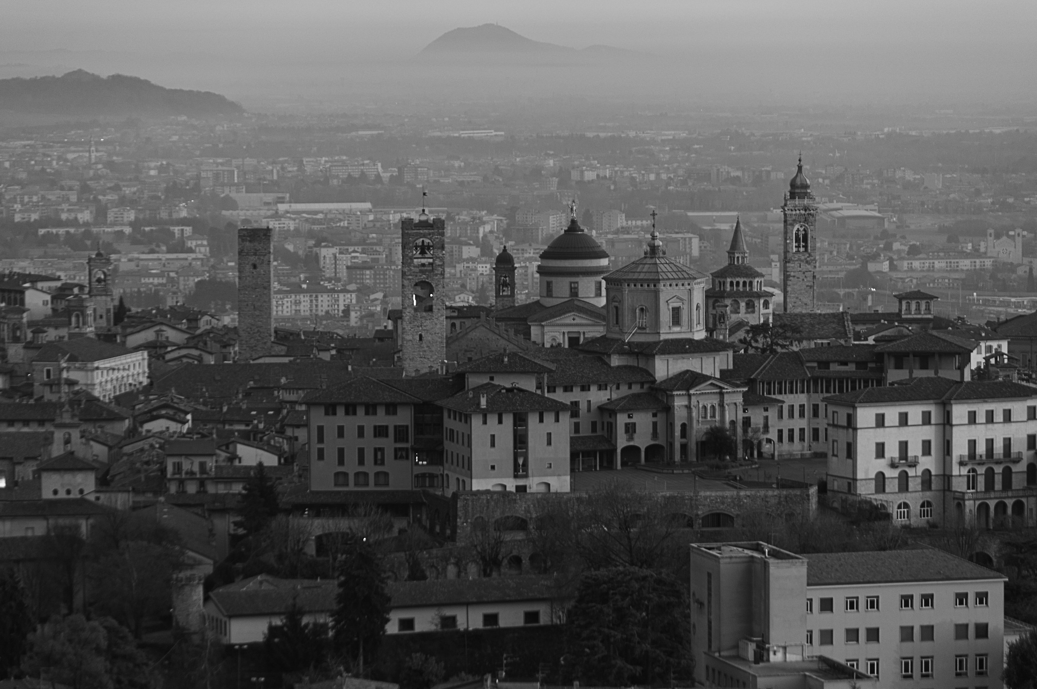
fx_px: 4402
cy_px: 344
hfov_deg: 13.4
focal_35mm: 153
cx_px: 518
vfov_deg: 8.9
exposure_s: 1/40
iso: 200
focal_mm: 102
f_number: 4.5
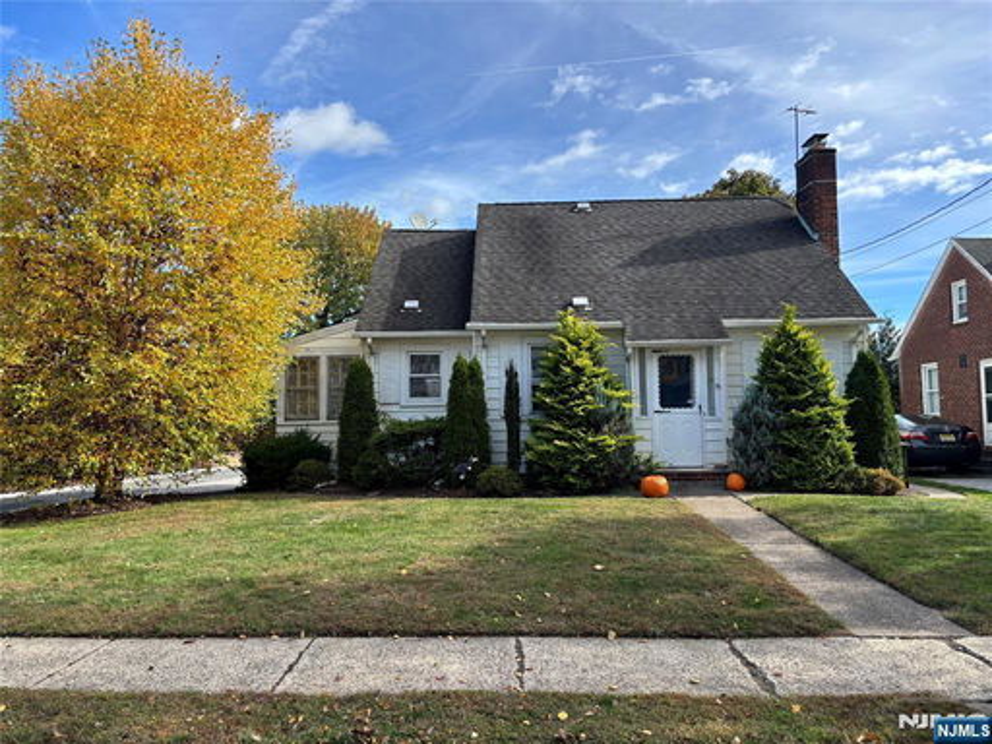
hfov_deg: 67.3
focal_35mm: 26
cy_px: 372
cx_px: 496
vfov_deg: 53.1
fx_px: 745
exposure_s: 1/1458
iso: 50
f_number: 1.6
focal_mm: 5.96
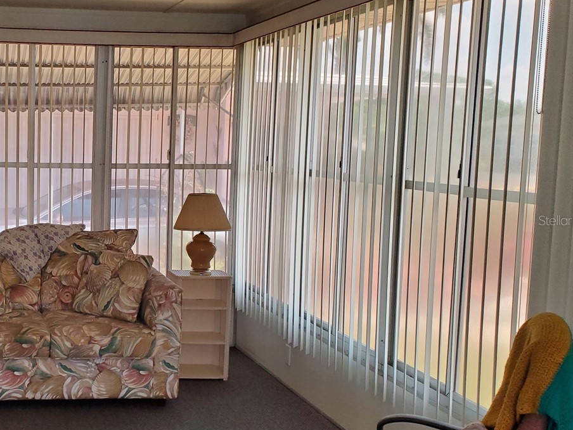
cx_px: 91
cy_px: 220
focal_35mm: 46
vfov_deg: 31.5
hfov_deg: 39.2
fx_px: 761
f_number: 2.4
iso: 200
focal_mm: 4.3
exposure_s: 1/120
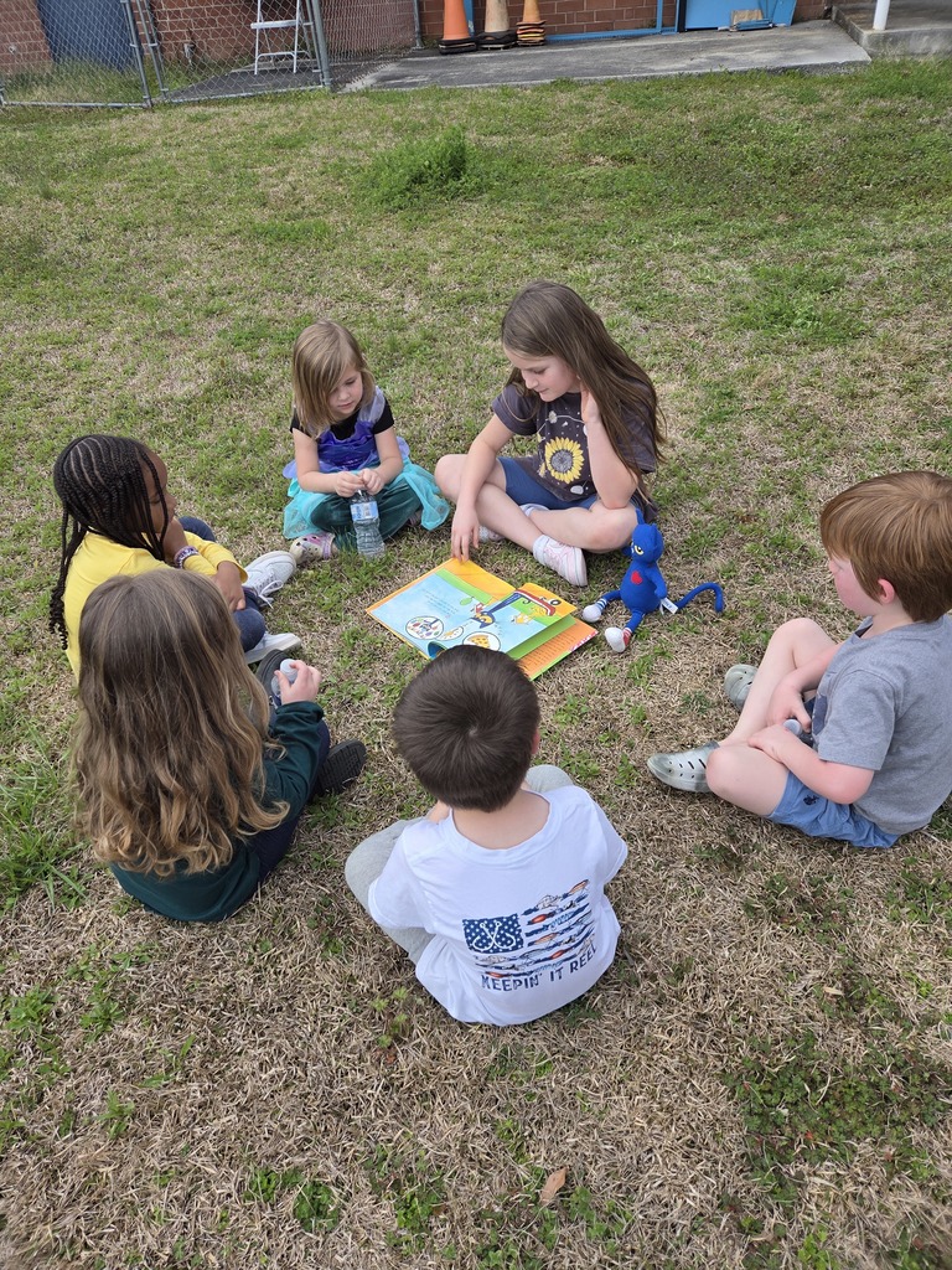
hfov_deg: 58.9
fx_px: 843
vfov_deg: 73.9
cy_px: 635
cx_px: 476
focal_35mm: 23
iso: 80
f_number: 1.8
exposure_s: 1/2175
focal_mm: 5.4
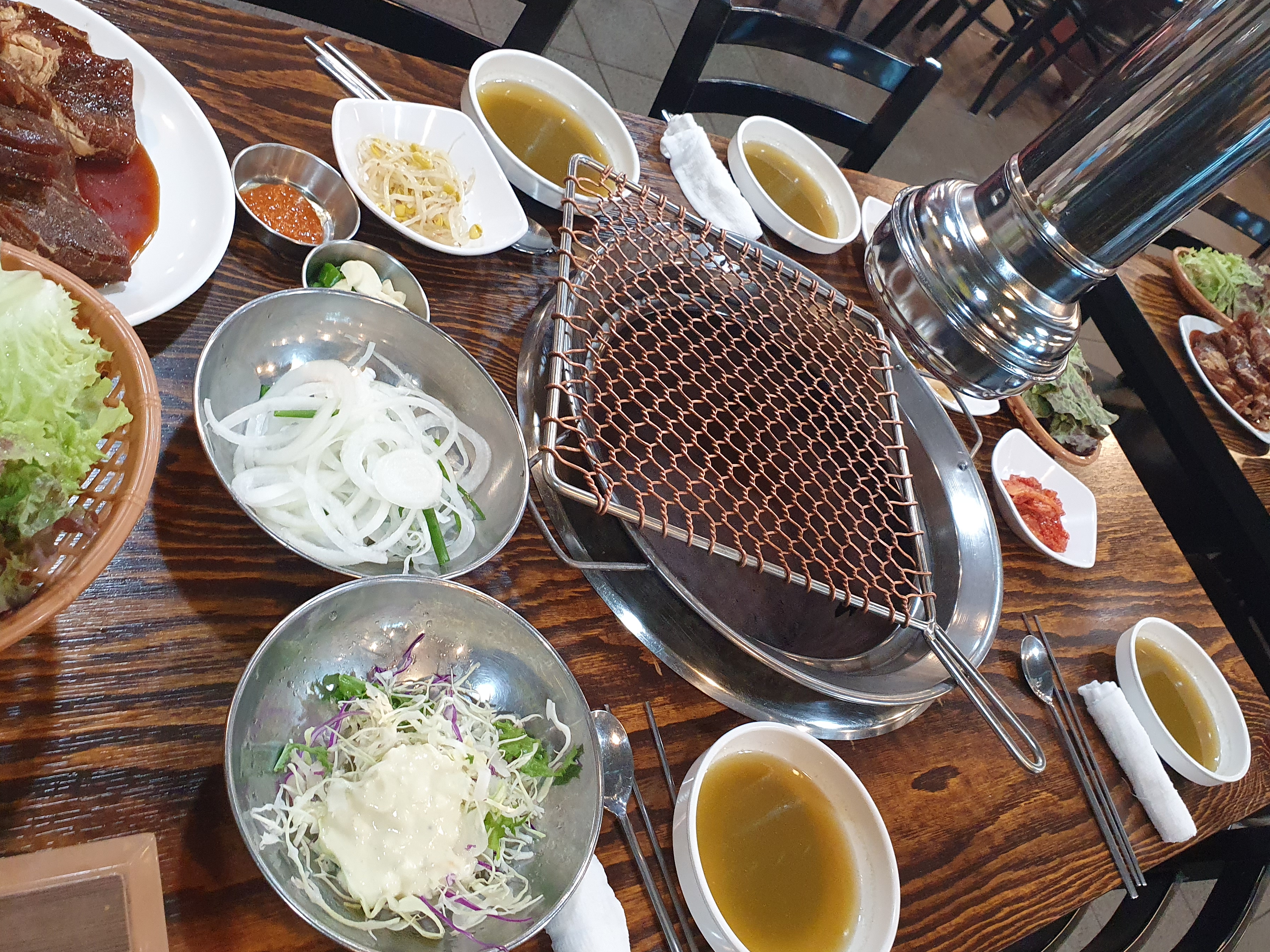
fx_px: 1064
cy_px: 500
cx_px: 699
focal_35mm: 29
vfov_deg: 48.2
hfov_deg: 61.5
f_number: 2.4
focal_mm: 4.32
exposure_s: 1/40
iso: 400
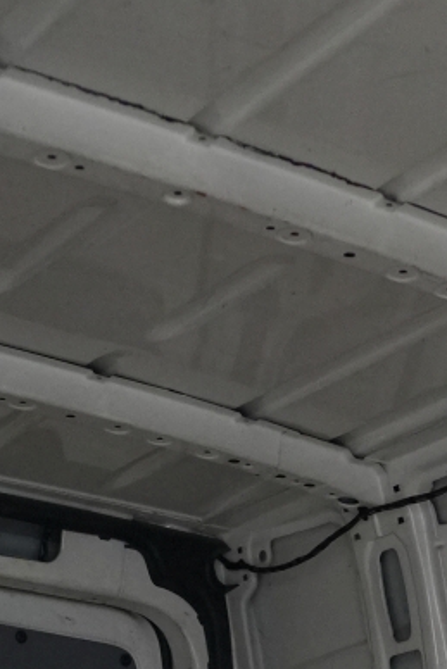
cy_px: 1369
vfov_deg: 15.8
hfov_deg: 13.8
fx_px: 1842
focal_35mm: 99
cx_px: 192
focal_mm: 16
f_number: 2
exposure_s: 1/160
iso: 2000
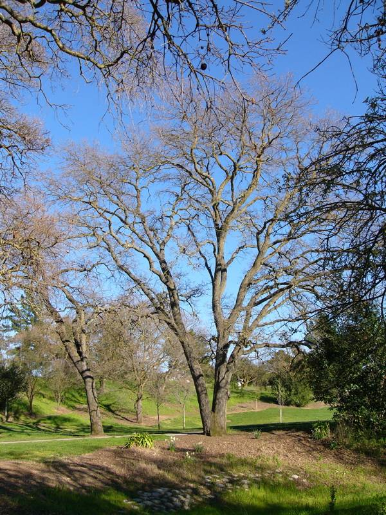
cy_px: 258
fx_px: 595
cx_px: 193
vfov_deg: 46.8
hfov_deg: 36.0
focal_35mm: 40
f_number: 4
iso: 100
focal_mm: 6.7
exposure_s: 1/640
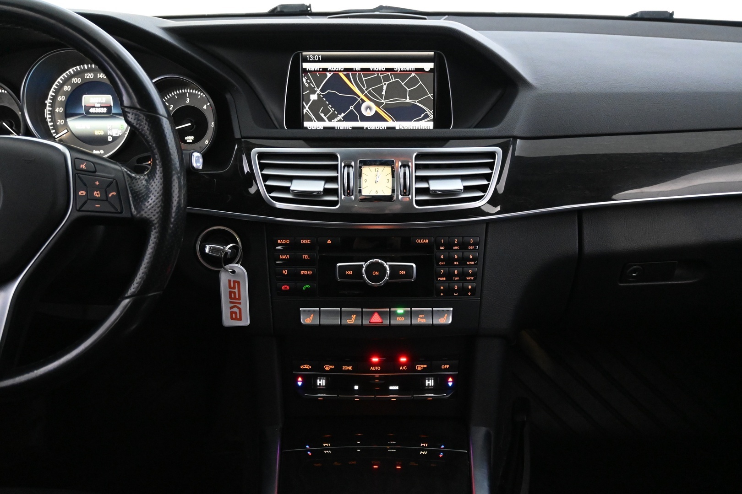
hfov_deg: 52.2
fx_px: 757
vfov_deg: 36.2
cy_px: 247
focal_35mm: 37
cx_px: 371
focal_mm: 24.5
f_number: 4.2
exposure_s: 1/40
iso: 5600
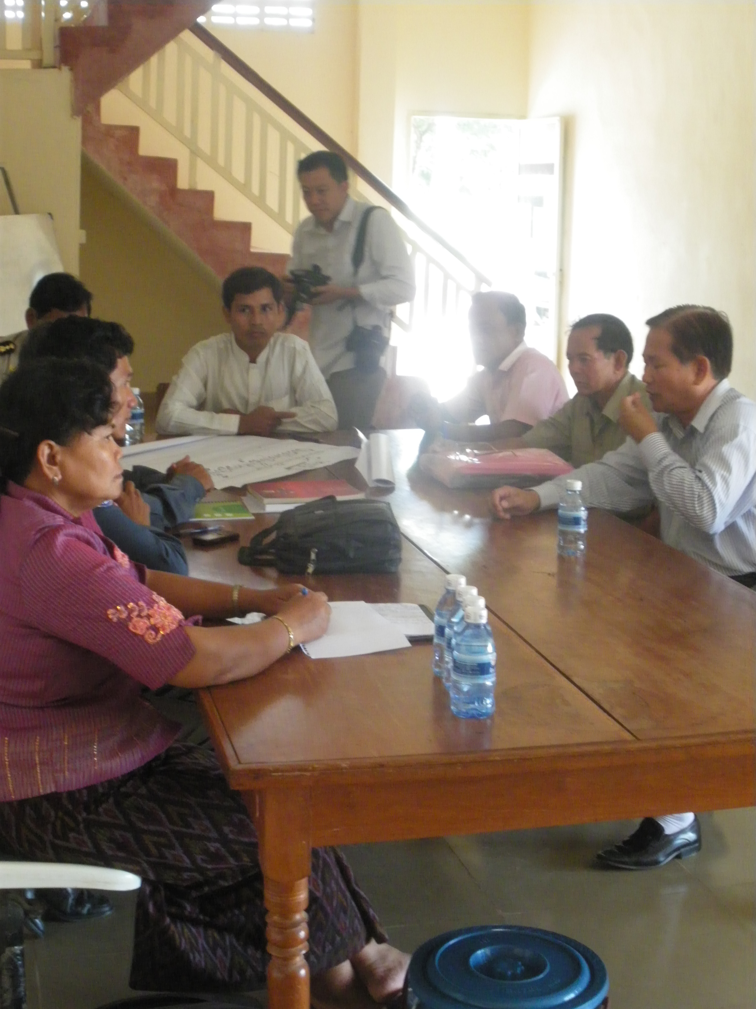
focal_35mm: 51
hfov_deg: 28.6
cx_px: 378
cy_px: 504
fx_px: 1485
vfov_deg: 37.5
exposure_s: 1/60
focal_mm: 9
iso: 640
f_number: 4.4
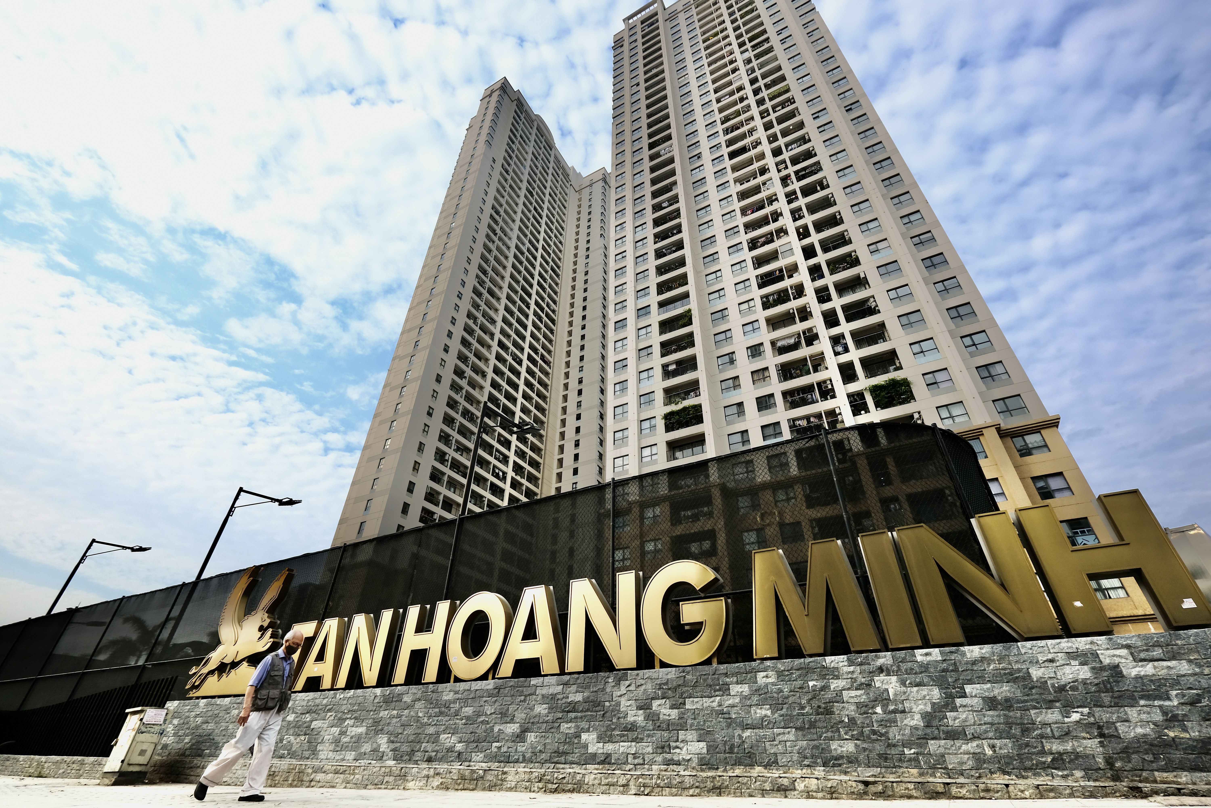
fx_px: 505
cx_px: 606
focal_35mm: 15
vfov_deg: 77.3
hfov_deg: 100.4
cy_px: 404
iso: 320
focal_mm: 10
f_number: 5.6
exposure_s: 1/500
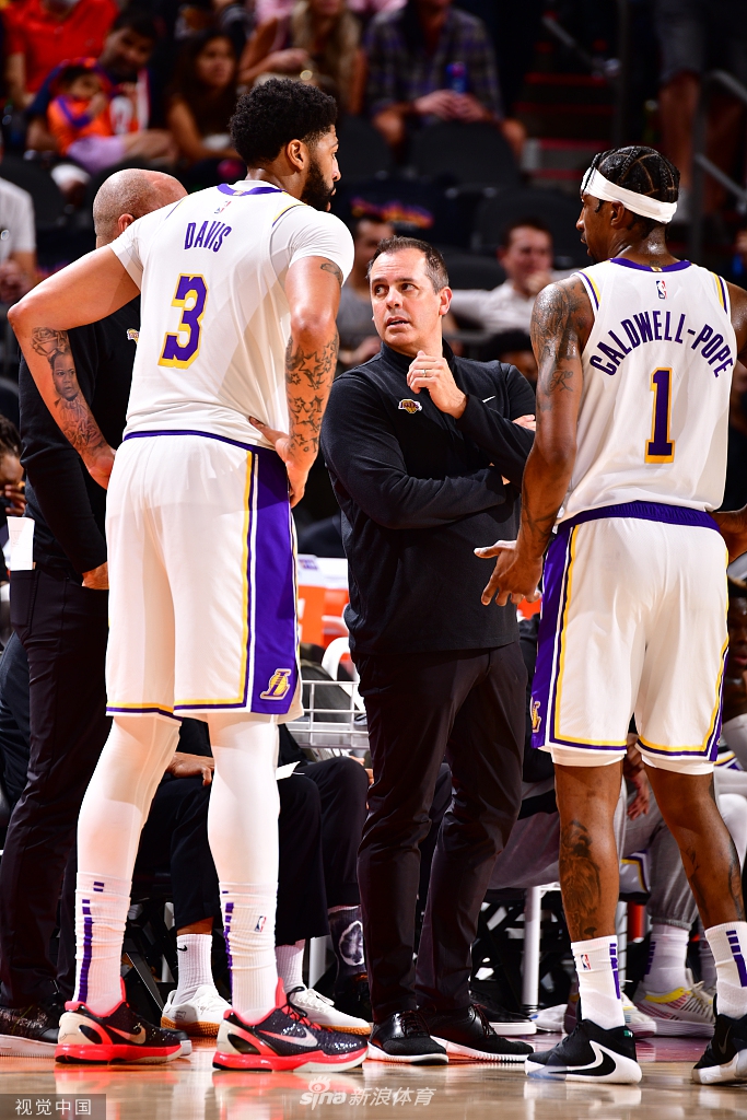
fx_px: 12445
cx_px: 374
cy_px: 560
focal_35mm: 400
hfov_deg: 3.4
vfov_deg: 5.2
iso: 320
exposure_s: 1/250
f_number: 5.6
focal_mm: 400
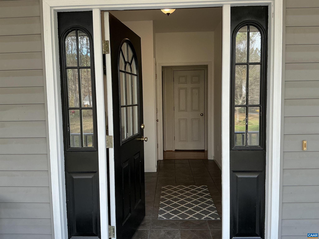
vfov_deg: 49.7
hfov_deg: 63.4
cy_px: 120
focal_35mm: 28
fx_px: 258
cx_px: 160
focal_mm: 3
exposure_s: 1/122
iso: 64
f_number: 1.8
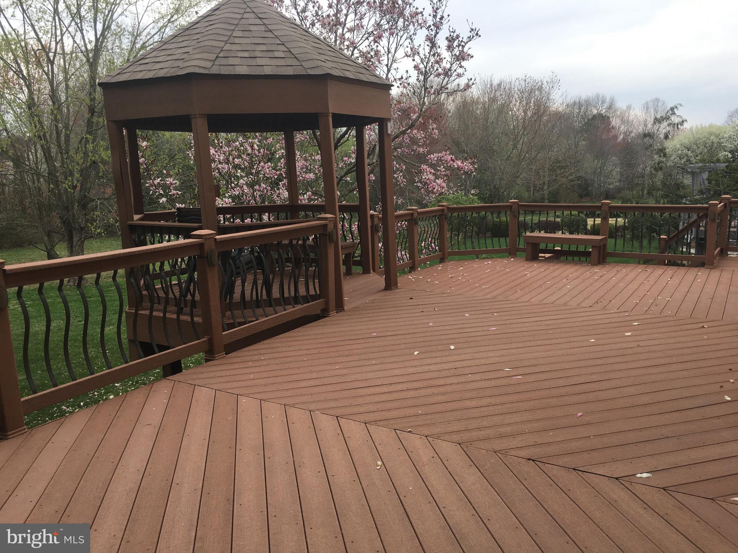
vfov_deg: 48.2
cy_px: 276
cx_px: 369
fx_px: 618
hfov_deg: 61.7
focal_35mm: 29
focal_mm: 4.15
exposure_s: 1/509
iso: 25
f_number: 2.2
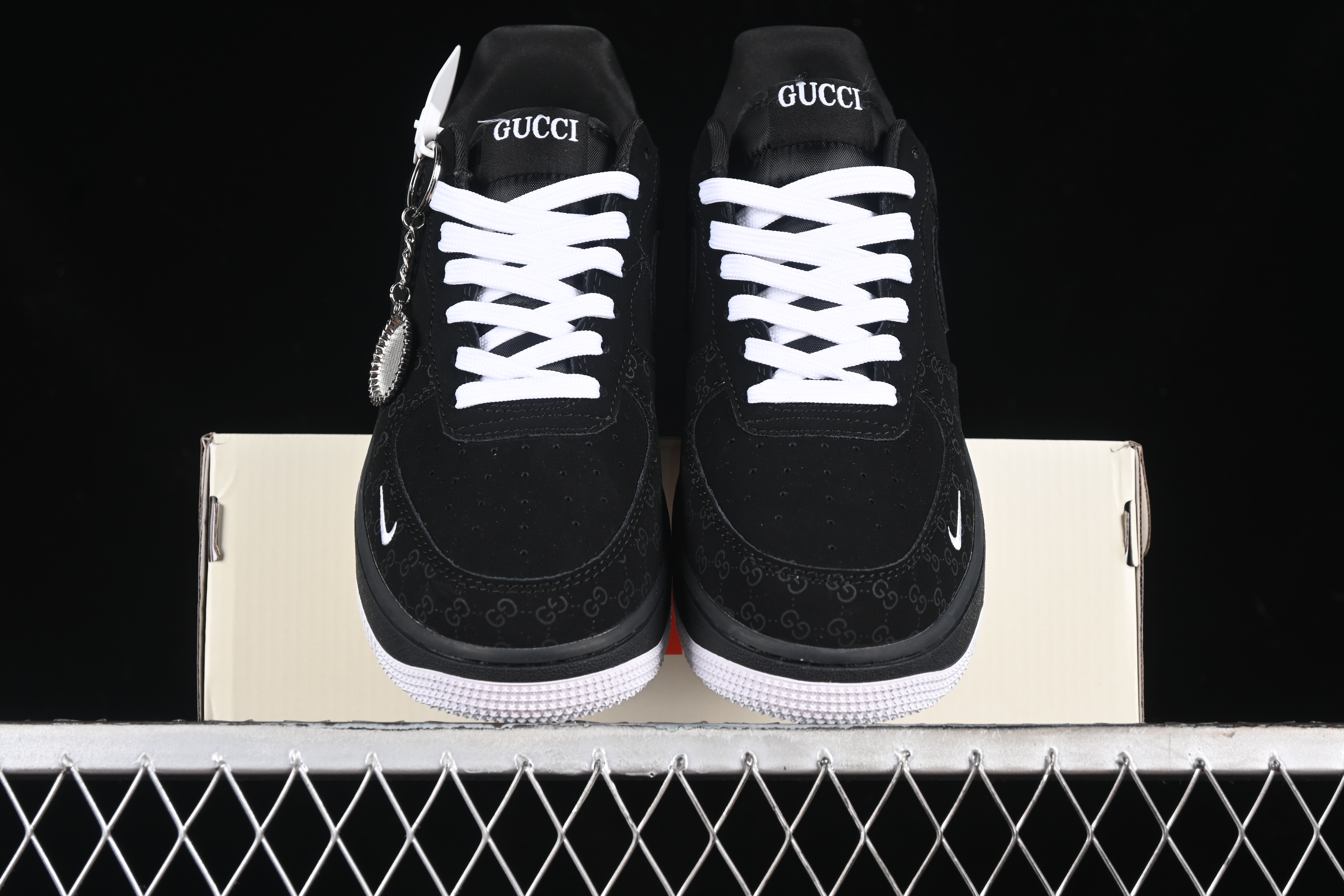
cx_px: 672
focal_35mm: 75
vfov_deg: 18.2
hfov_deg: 27.0
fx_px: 2800
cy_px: 448
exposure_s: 1/60
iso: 160
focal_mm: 50
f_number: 6.3
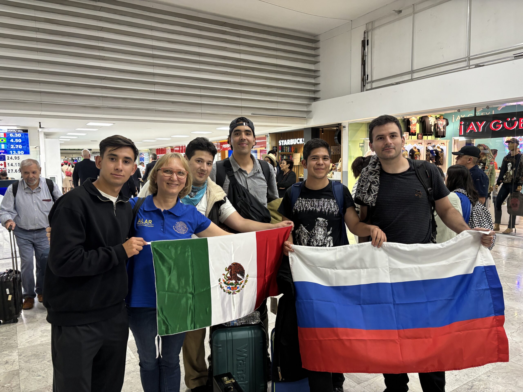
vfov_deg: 53.1
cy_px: 196
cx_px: 262
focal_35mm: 26
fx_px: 393
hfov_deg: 67.3
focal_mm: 5.96
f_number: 1.6
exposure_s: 1/60
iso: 200
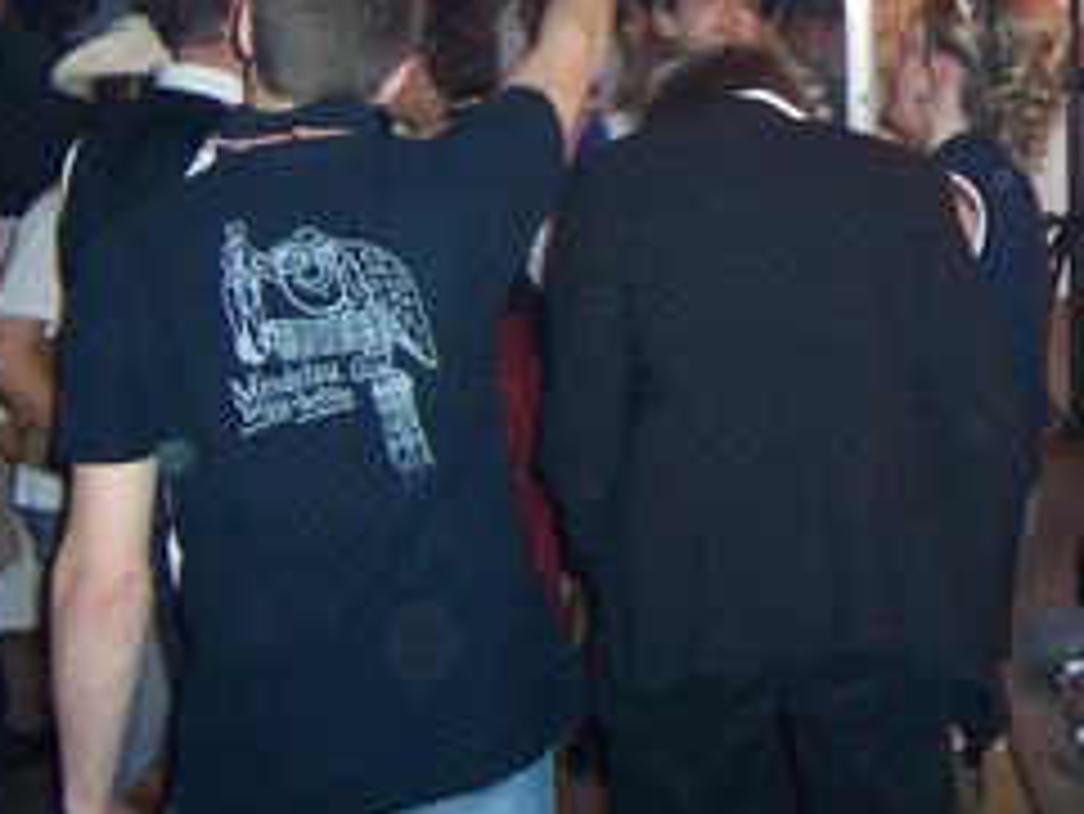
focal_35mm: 82
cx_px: 1203
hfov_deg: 22.4
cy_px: 22
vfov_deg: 17.6
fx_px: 2569
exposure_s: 1/60
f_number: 2.4
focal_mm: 5.6
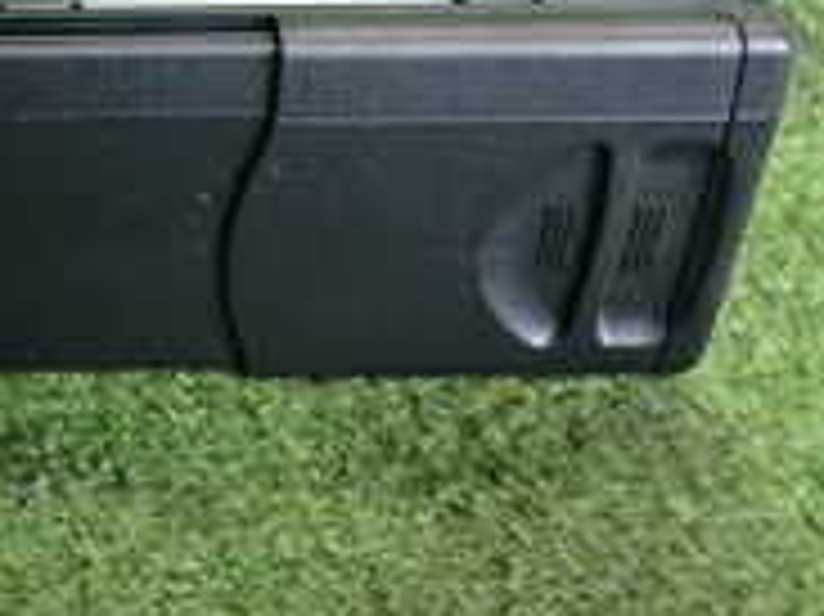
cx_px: -99
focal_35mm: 82
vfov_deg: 17.3
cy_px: -90
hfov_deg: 22.4
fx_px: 1951
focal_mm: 4.5
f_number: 2
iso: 200
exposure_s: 1/30
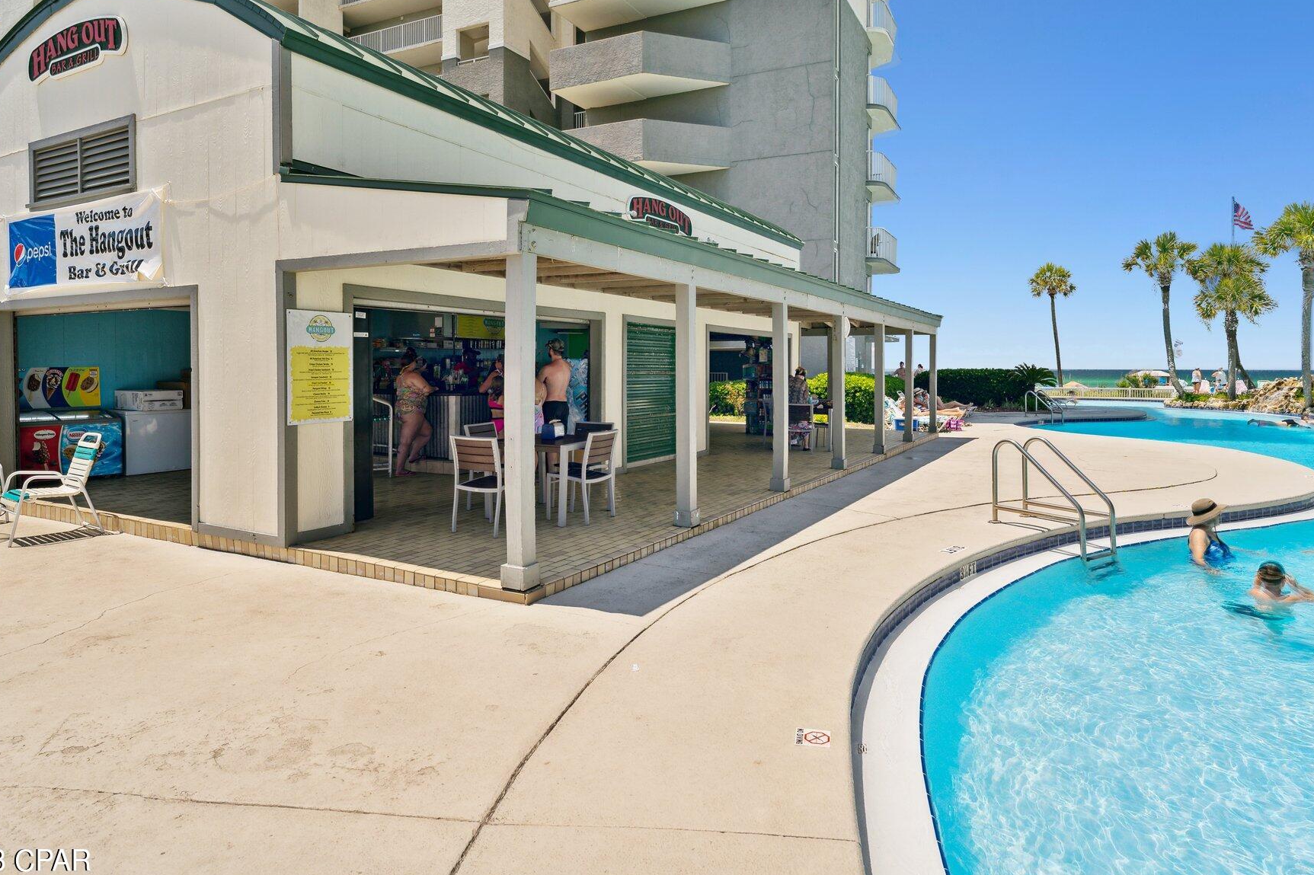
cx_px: 696
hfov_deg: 84.0
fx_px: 728
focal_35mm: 20
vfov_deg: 61.9
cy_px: 388
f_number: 7.1
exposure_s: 1/500
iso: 400
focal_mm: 16.8
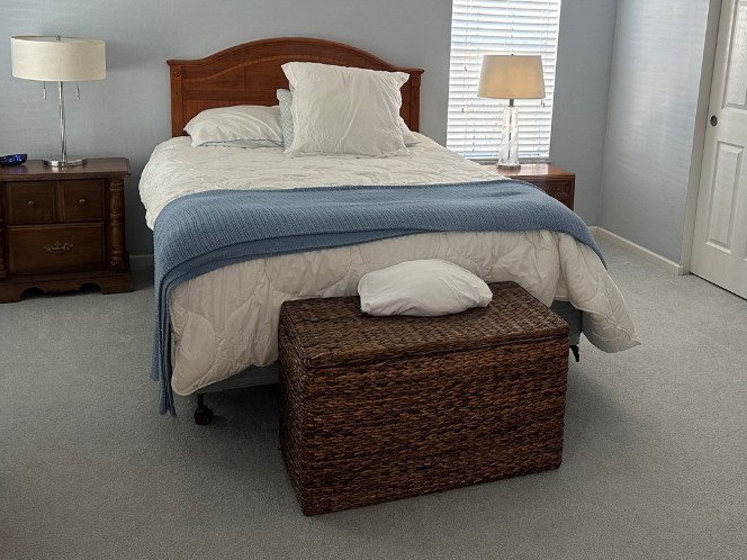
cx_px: 478
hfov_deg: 49.5
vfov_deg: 38.3
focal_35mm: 37
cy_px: 190
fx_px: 798
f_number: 1.78
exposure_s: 1/120
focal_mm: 6.86
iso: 200
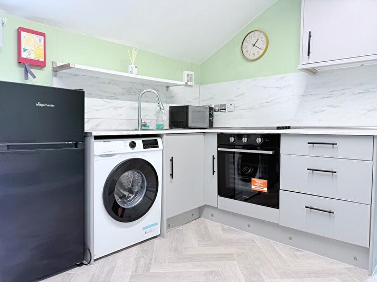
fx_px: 261
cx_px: 188
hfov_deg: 71.6
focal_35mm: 24
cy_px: 141
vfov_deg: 56.8
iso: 80
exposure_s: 1/100
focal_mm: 6.76
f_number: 1.78
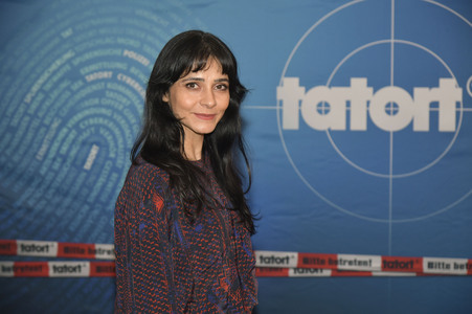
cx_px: 236
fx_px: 1245
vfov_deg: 14.4
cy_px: 157
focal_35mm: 95
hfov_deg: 21.5
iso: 640
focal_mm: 95
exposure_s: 1/200
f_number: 5.6
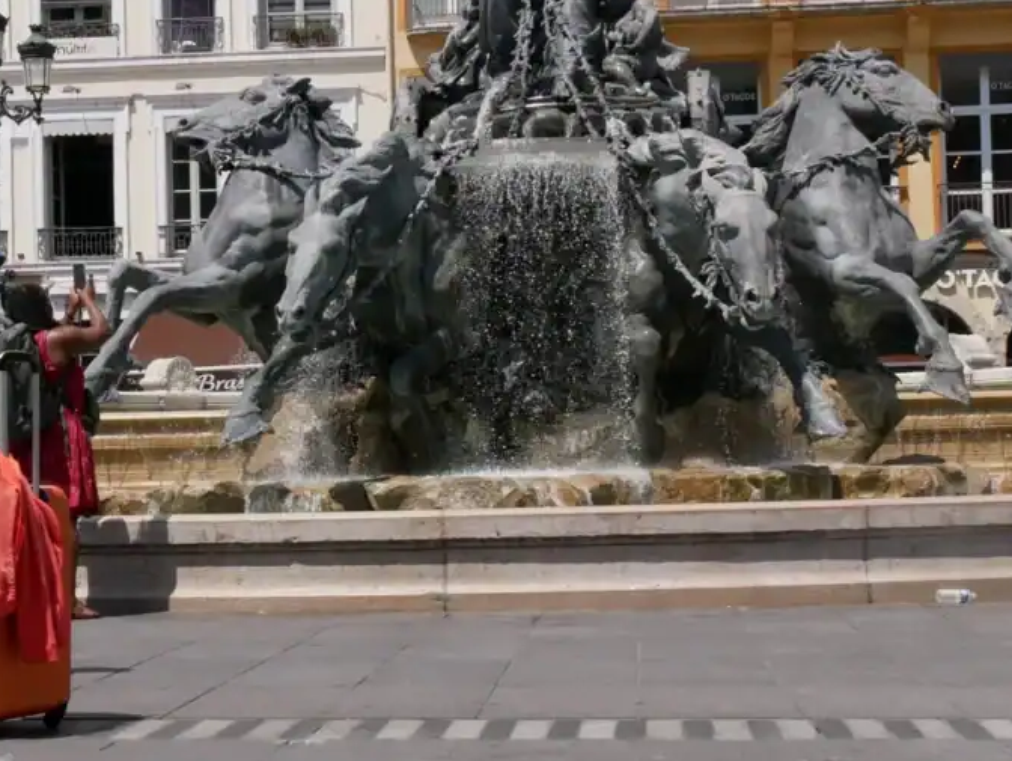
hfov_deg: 25.9
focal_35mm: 75
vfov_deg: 19.7
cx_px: 413
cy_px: 412
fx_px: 2194
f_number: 10
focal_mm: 21
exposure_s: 1/800
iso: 400
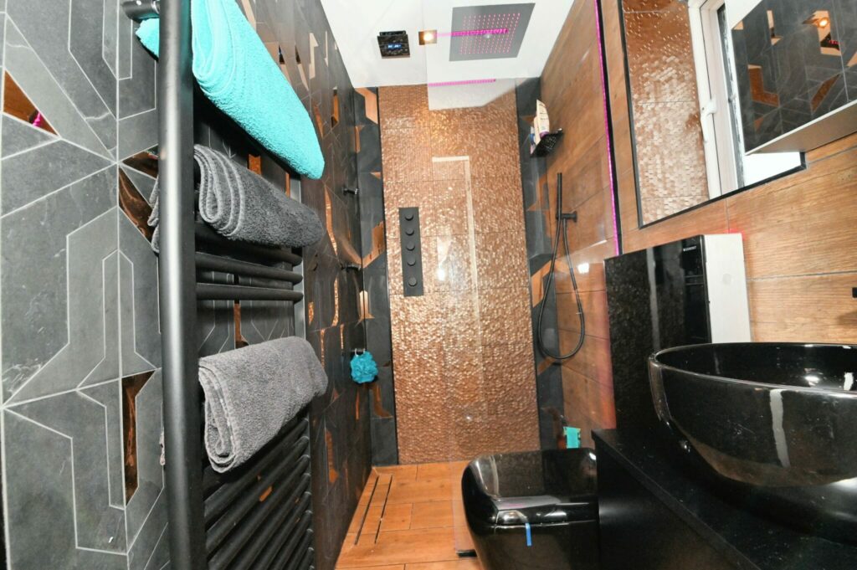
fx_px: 357
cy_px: 285
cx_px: 428
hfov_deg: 100.4
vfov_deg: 77.2
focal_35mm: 15
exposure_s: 1/60
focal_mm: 15
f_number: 10
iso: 6400
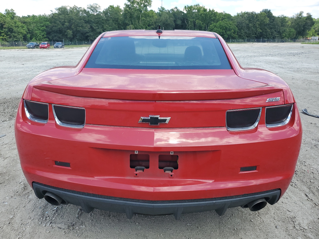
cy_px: 120
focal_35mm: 26
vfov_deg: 53.1
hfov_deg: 67.3
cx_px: 160
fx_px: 240
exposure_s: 1/1250
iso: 50
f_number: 1.5
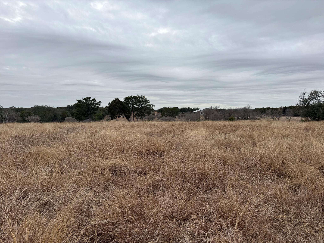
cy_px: 122
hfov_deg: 71.6
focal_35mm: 24
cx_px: 162
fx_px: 225
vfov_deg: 56.8
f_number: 1.78
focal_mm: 6.76
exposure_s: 1/2703
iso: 80
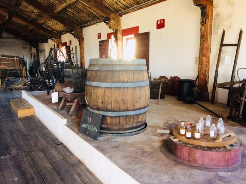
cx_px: 123
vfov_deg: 48.2
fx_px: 206
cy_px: 92
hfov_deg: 61.7
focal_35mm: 29
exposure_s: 1/33
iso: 80
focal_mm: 4.15
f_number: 2.2
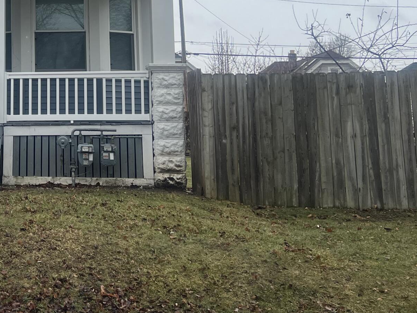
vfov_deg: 21.9
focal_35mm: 65
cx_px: -31
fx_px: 783
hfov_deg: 27.5
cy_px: 11
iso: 50
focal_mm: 5.7
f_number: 1.5
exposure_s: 1/1645
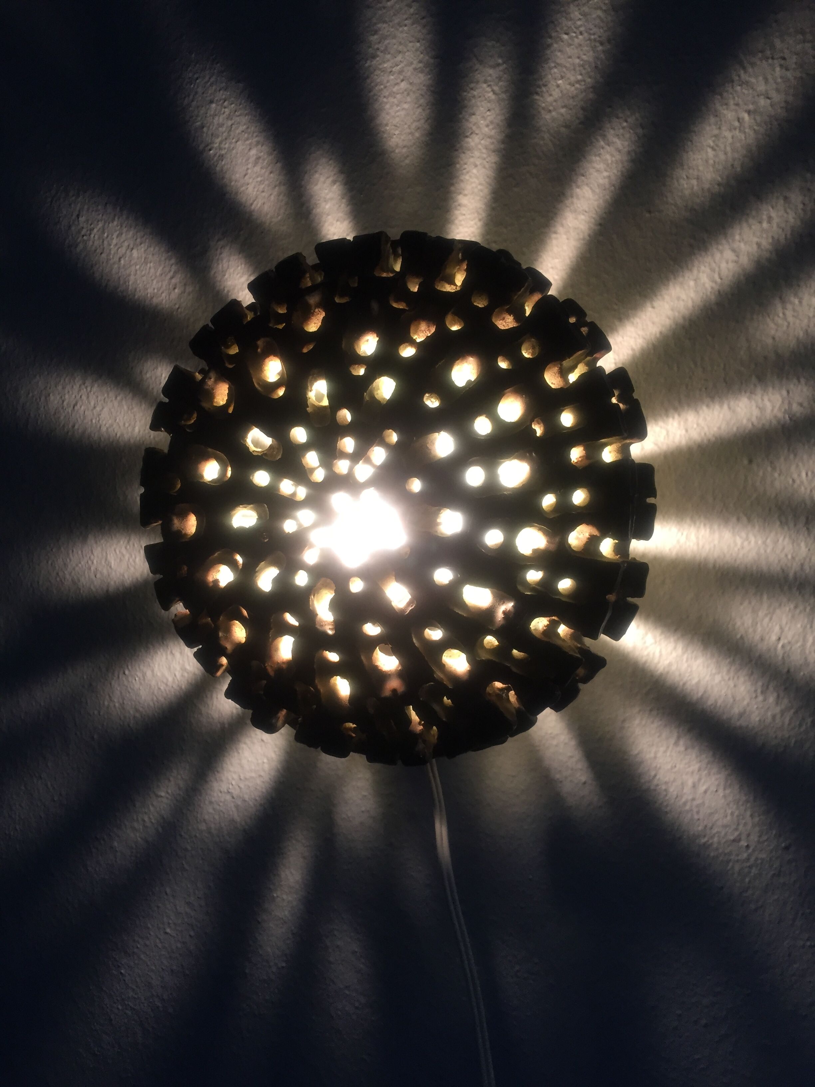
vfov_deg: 61.7
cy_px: 544
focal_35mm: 29
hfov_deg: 48.2
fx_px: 910
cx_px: 408
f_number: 2.2
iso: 64
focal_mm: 4.15
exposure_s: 1/33
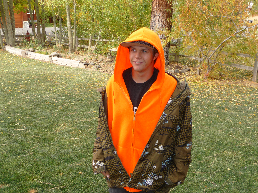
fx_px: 328
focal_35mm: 44
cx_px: 127
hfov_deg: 42.9
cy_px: 98
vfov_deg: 32.9
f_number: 4
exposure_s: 1/125
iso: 100
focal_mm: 7.1
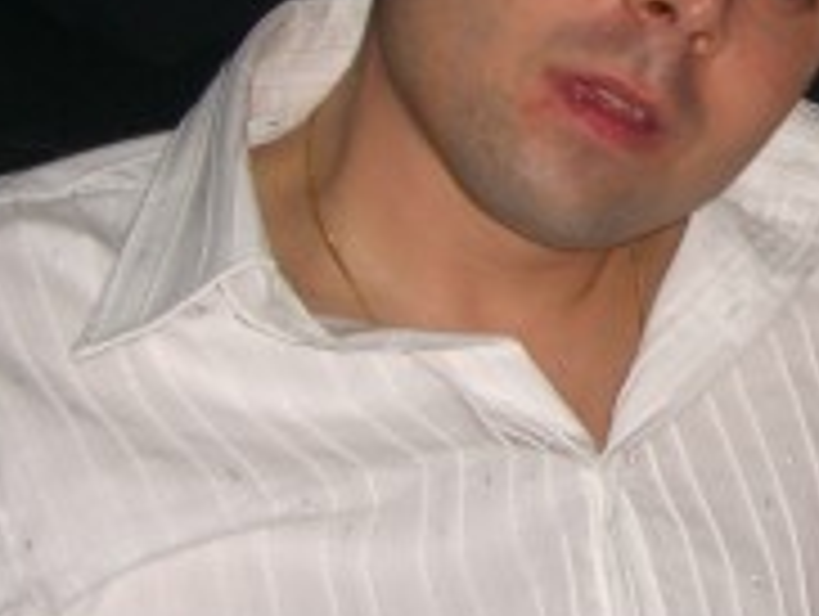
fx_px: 2961
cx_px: 950
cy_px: 180
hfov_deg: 15.3
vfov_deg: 11.9
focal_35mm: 125
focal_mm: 7.9
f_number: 2.8
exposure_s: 1/60
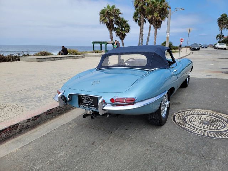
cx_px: 114
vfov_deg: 56.8
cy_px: 86
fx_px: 158
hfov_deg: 71.6
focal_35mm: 24
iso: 16
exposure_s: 1/1081
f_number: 1.8
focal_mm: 6.7
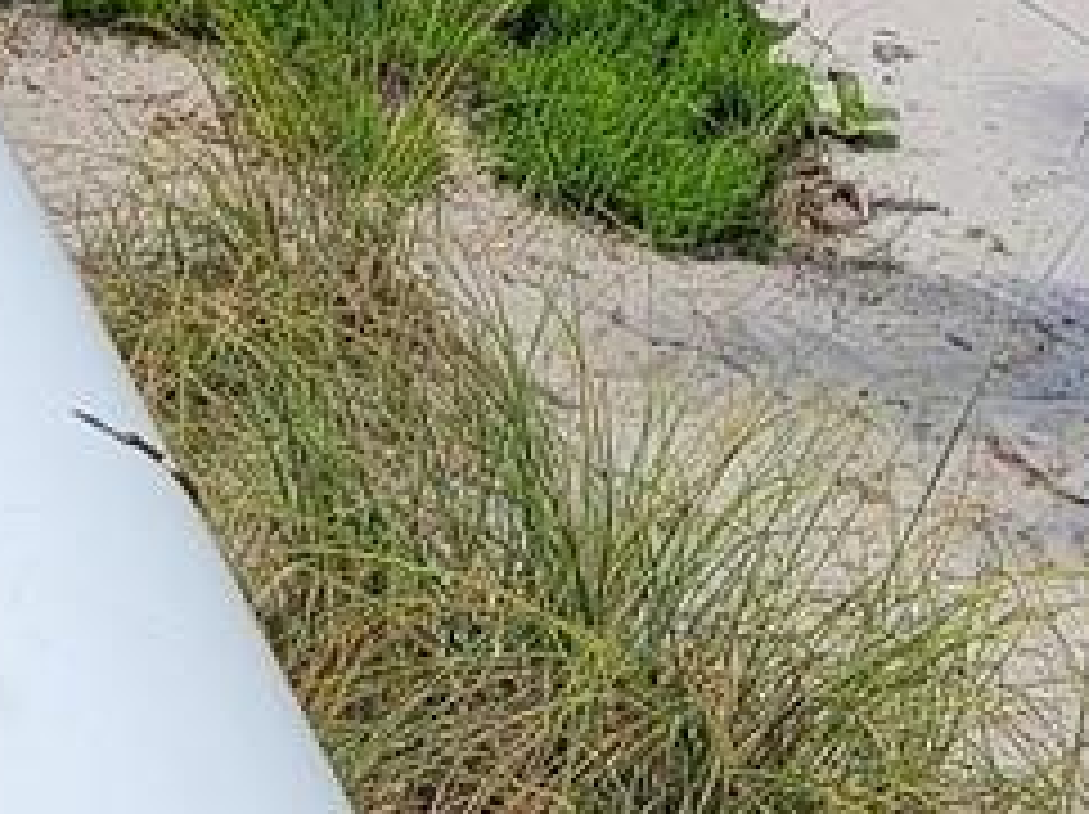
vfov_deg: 14.5
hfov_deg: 22.7
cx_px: 364
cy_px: -765
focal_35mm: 86
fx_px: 2703
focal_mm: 2.2
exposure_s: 1/3333
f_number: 2.2
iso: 50
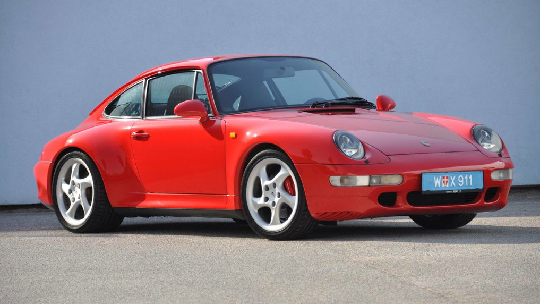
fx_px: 2828
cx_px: 271
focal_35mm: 198
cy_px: 166
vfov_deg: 6.1
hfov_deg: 10.9
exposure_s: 1/320
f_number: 6
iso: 500
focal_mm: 125
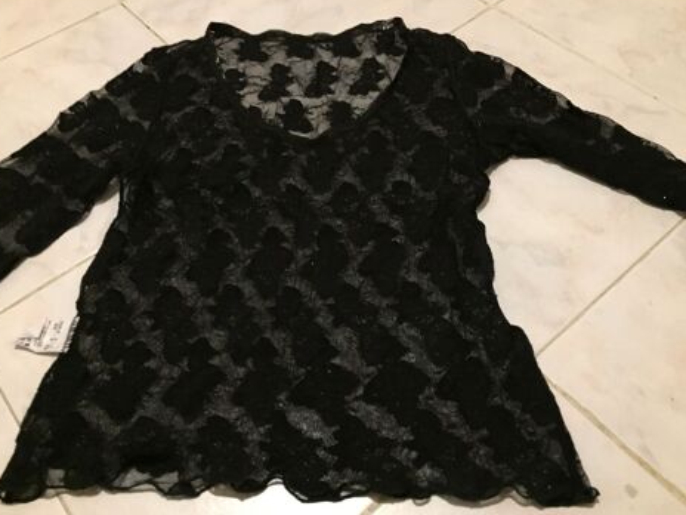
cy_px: 250
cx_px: 333
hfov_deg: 60.0
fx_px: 595
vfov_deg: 46.8
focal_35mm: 30
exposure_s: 1/17
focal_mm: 4.15
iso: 400
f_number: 2.2
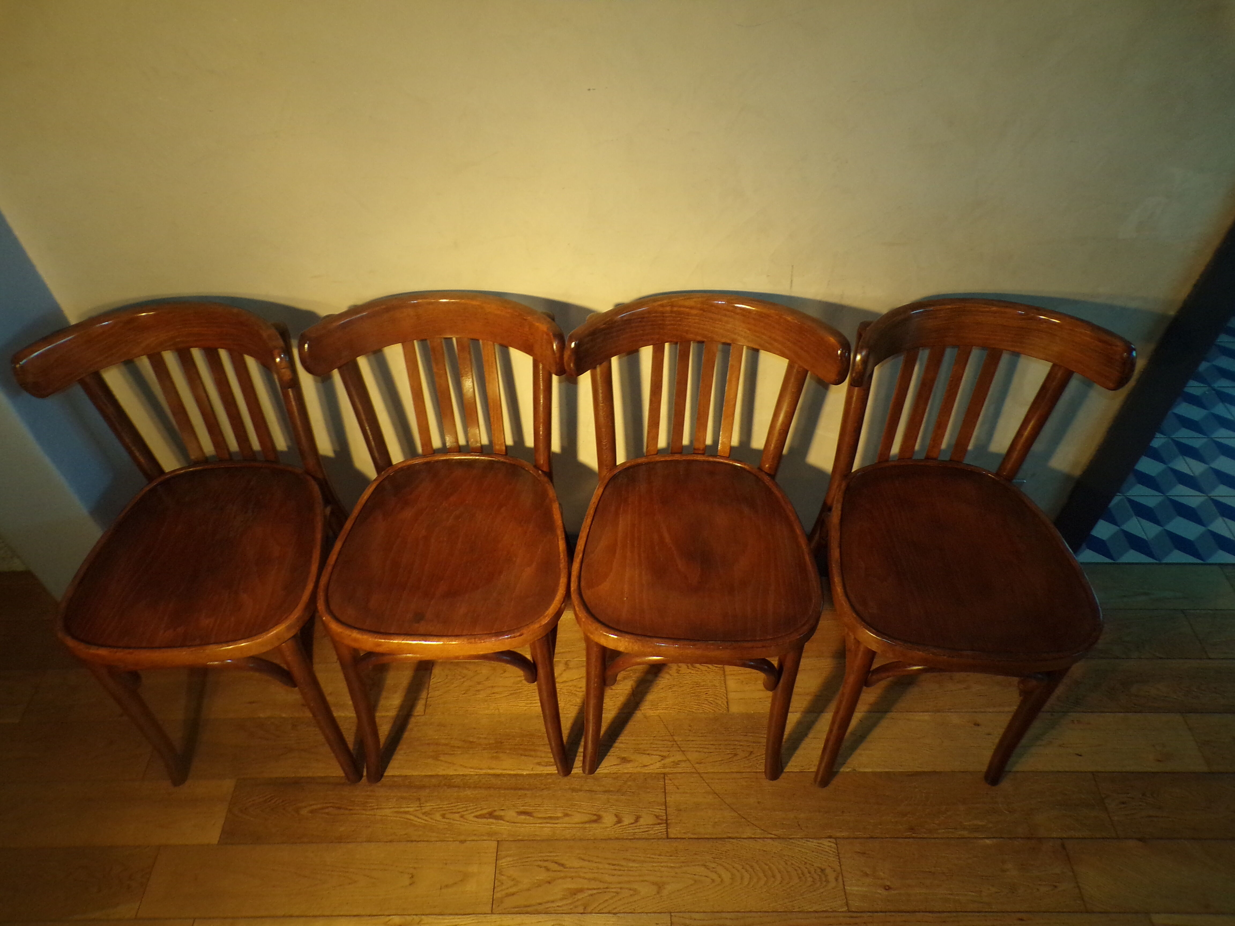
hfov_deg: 71.6
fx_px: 856
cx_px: 618
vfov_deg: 56.8
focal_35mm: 24
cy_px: 463
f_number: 3
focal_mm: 4.3
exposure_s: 1/34
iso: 200
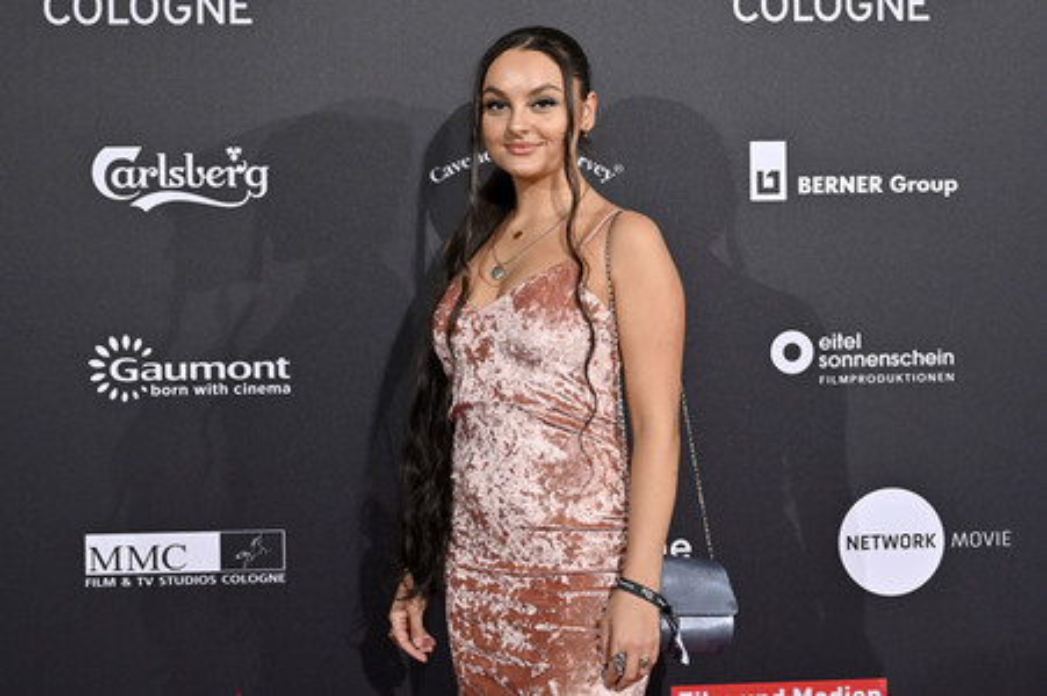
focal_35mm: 44
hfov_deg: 44.5
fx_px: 1279
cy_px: 348
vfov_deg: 30.5
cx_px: 524
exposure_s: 1/200
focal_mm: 44
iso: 1000
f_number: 4
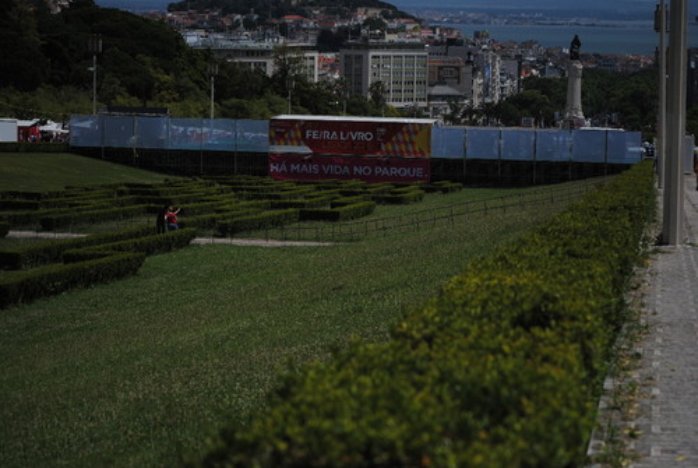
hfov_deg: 20.9
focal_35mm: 98
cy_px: 234
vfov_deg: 14.1
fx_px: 1893
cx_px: 349
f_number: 4.2
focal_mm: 65
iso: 100
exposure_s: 1/4000
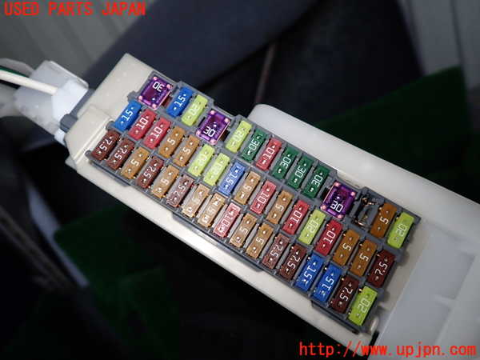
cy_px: 180
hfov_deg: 69.4
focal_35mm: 25
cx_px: 240
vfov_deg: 54.9
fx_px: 347
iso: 200
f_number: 2
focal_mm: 4.5
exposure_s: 1/60
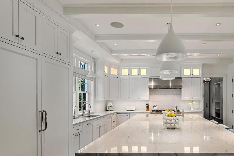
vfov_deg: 54.5
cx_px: 162
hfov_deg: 73.0
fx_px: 149
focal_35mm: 23
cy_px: 97
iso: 500
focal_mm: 16
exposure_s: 1/1.67
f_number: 9
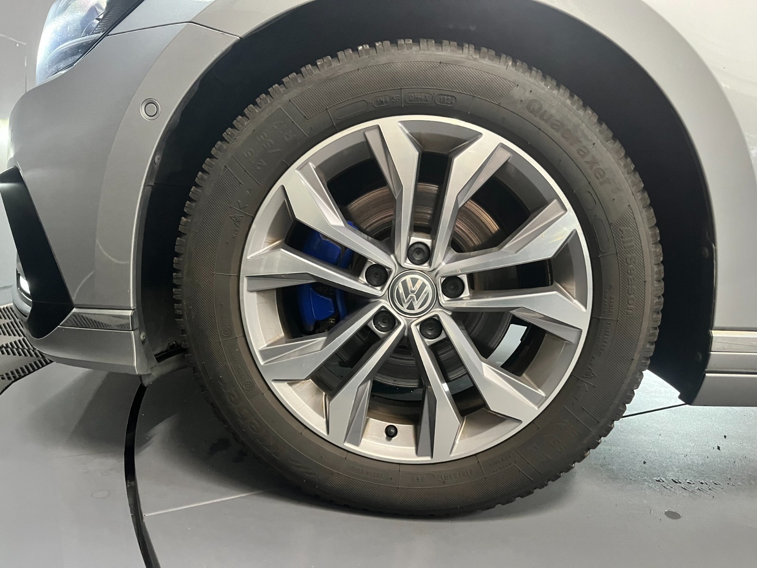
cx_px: 378
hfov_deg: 67.3
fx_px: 569
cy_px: 284
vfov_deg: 53.1
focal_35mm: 26
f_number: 1.6
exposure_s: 1/33
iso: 500
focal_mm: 5.1
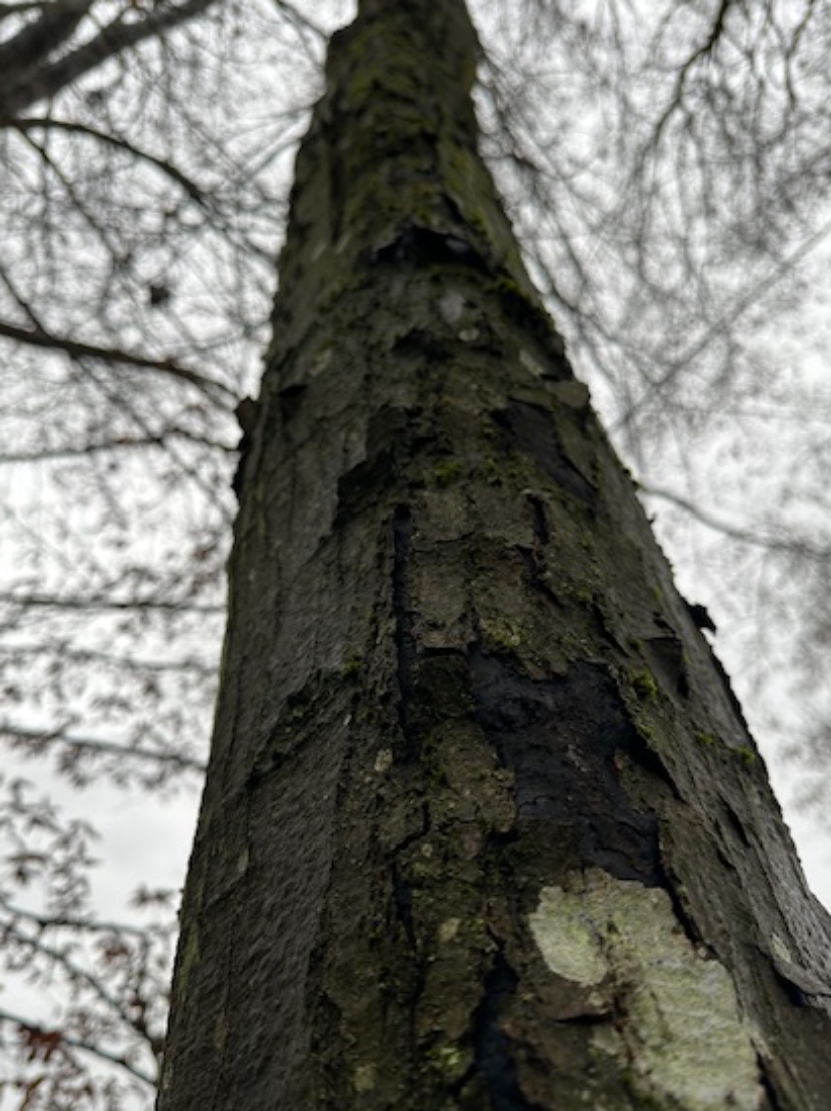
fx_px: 897
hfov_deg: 49.7
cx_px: 402
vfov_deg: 63.4
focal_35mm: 28
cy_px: 597
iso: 80
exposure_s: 1/364
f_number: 1.78
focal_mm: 6.86
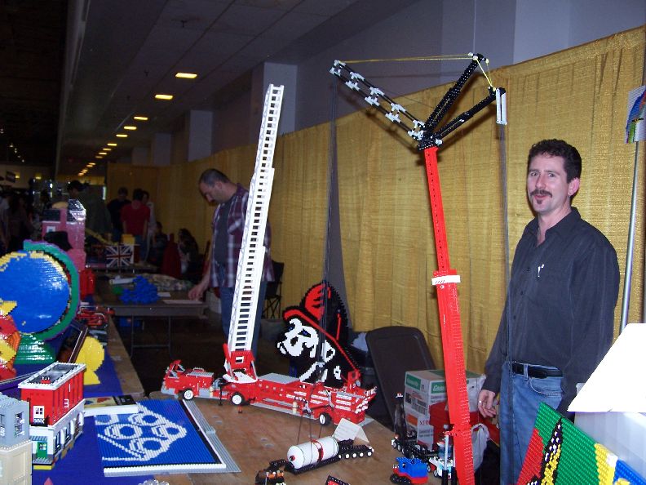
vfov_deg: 37.7
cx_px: 323
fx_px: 709
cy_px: 242
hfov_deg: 49.0
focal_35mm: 38
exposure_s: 1/60
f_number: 2.8
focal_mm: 6.3
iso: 140
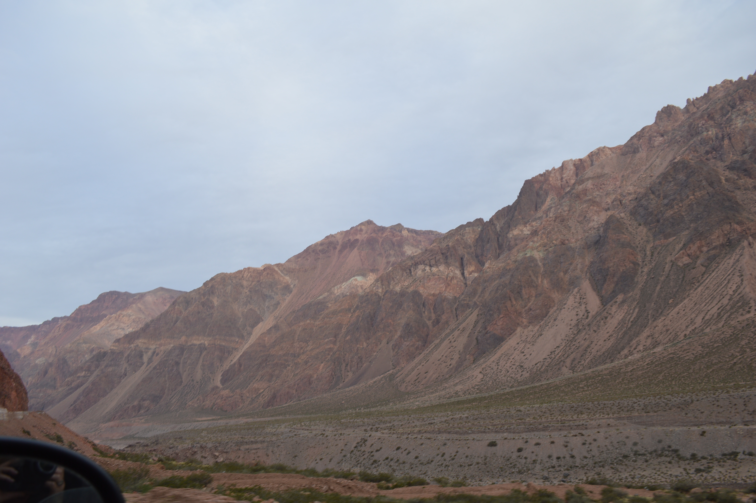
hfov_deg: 67.4
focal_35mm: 27
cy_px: 252
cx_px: 378
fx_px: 566
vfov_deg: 47.8
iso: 125
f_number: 5.6
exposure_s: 1/125
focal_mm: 18
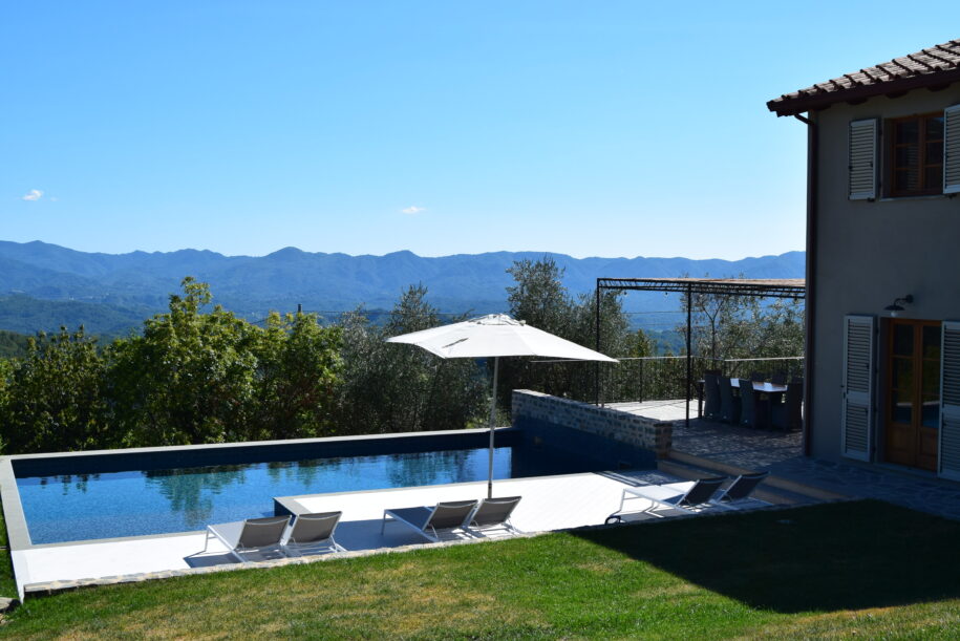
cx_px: 480
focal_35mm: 42
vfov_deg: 31.9
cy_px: 320
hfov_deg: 46.4
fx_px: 1120
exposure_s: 1/500
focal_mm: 28
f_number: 11
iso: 360
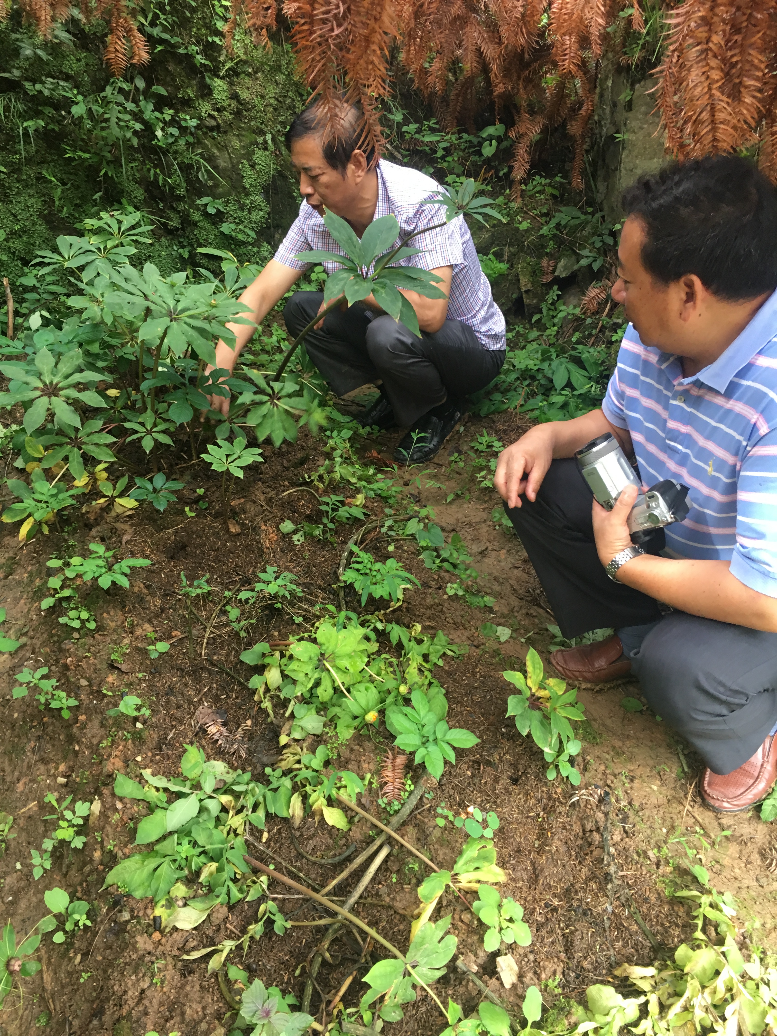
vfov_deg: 61.7
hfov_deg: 48.2
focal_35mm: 29
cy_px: 518
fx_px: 868
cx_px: 388
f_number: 2.2
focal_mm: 4.15
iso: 50
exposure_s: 1/33
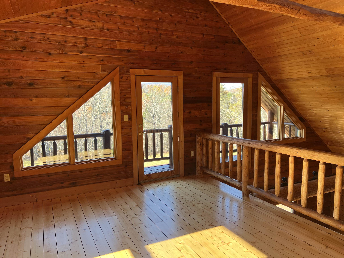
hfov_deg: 67.3
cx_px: 172
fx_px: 258
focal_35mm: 26
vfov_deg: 53.1
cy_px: 129
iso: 50
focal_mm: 5.7
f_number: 1.5
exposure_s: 1/152
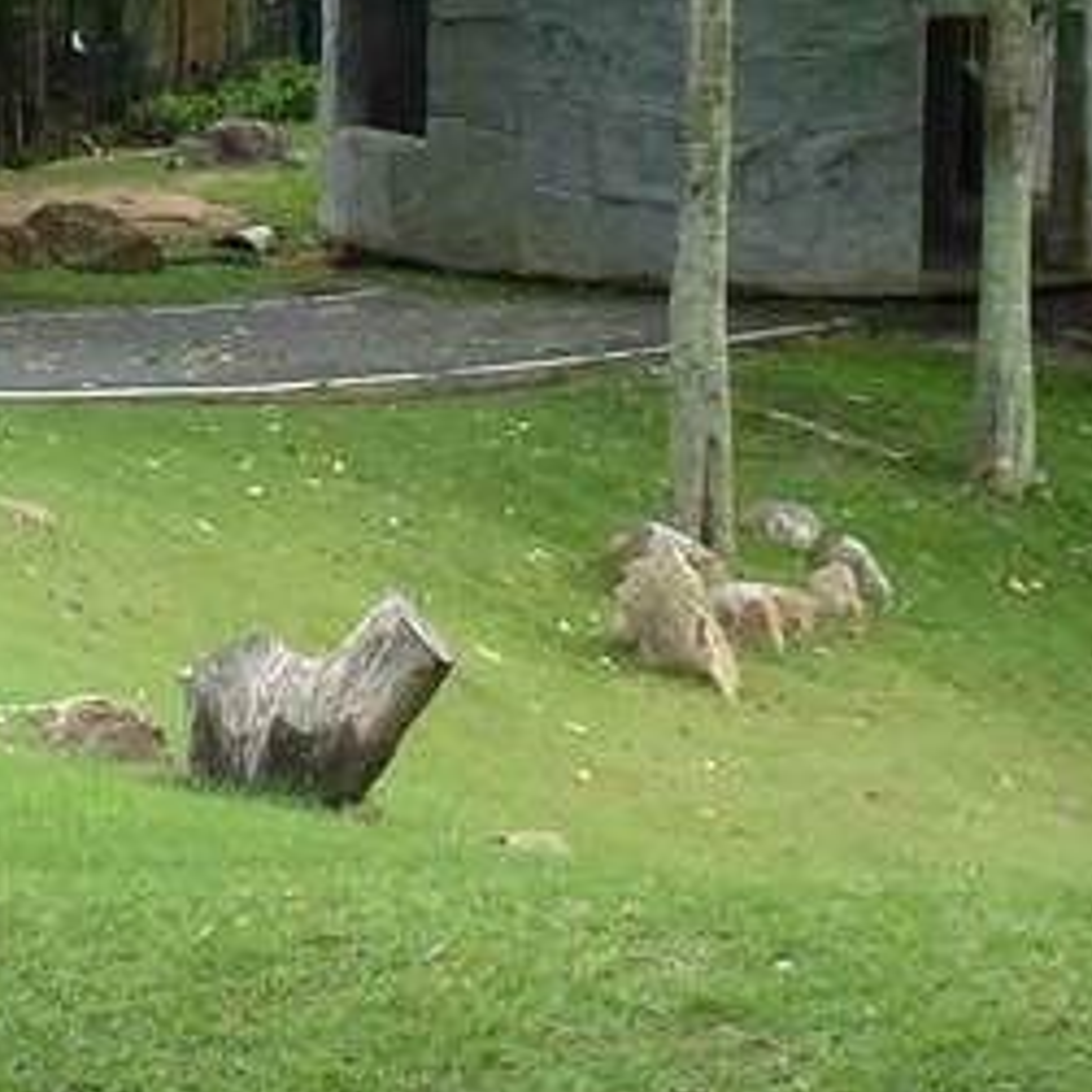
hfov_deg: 12.5
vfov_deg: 12.9
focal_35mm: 135
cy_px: 165
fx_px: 4818
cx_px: -335
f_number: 3.3
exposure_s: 1/60
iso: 125
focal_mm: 4.3
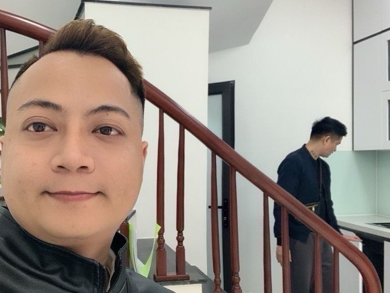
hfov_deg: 42.9
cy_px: 173
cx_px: 181
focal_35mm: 44
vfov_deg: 32.8
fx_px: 496
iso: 64
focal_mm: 2.87
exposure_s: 1/60
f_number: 2.2
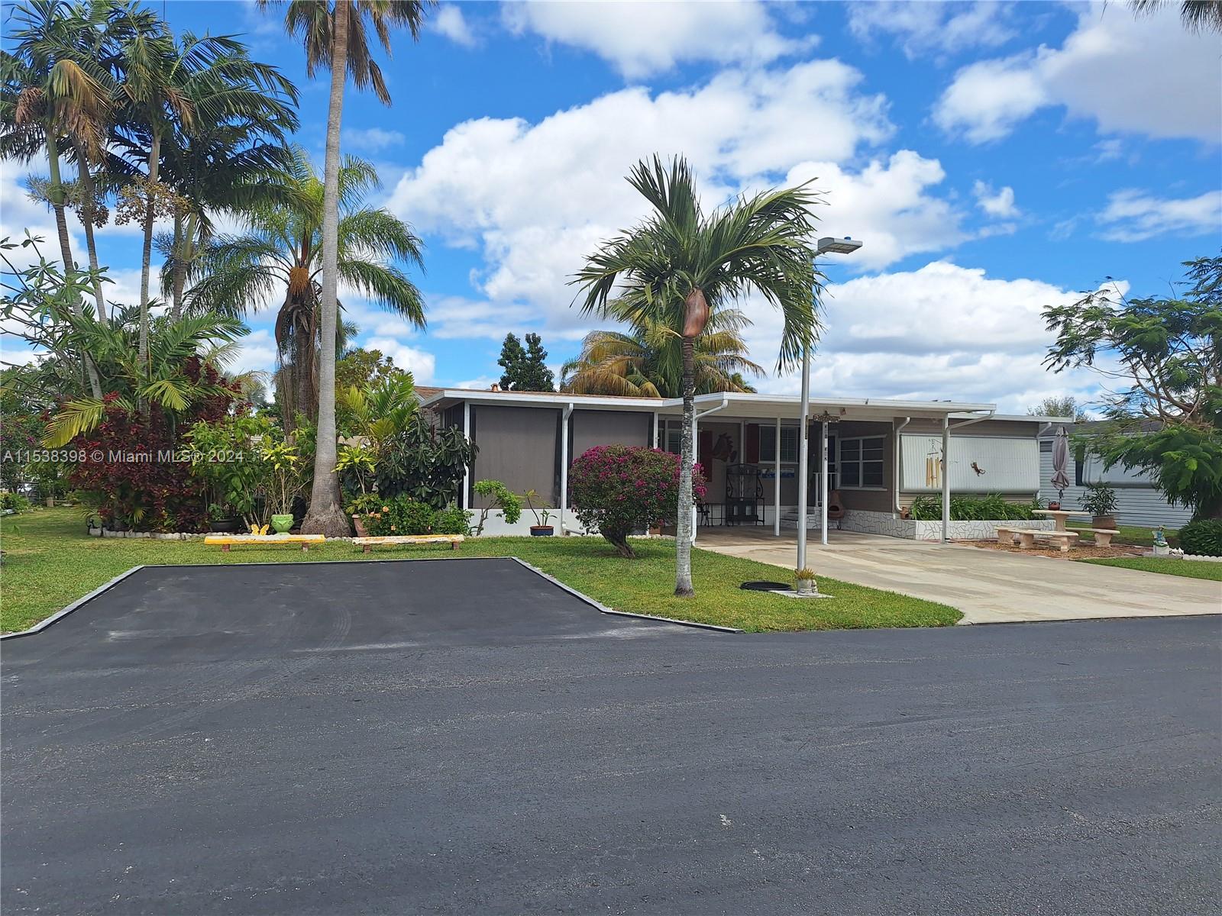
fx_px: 812
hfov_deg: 73.9
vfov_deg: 58.9
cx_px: 611
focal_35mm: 23
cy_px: 458
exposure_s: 1/3378
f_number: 1.8
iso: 40
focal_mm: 5.54
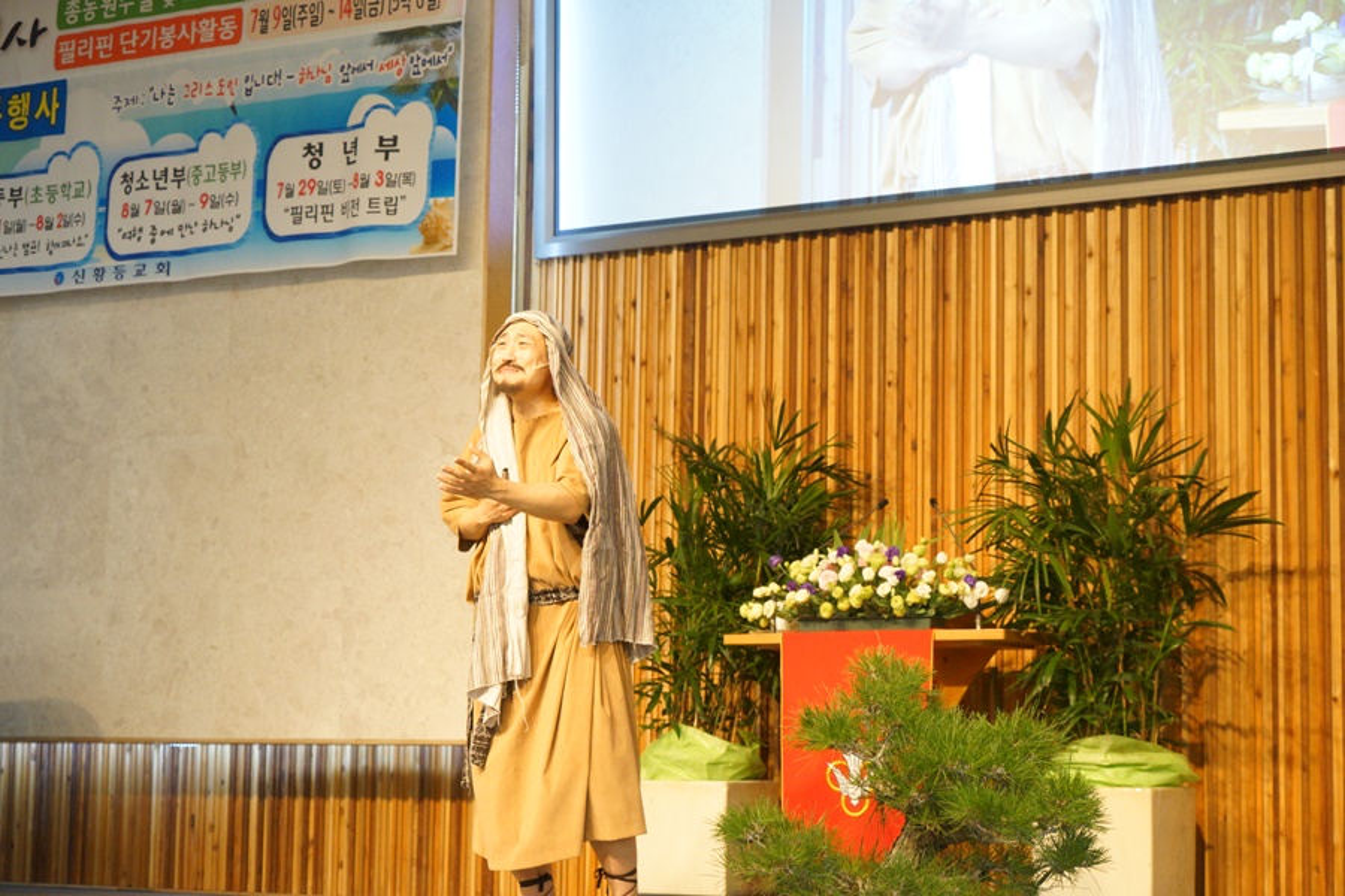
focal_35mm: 70
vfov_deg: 19.5
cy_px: 448
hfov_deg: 28.8
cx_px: 672
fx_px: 2615
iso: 4000
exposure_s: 1/80
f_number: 5.6
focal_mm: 70
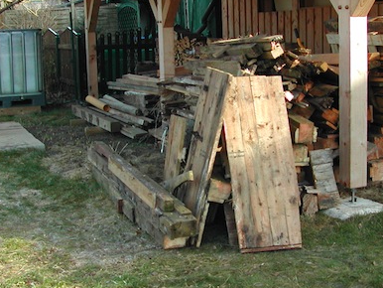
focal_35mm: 63
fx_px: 697
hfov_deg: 30.7
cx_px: 168
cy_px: 132
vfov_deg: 23.3
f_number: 2.8
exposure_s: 1/326
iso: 100
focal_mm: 8
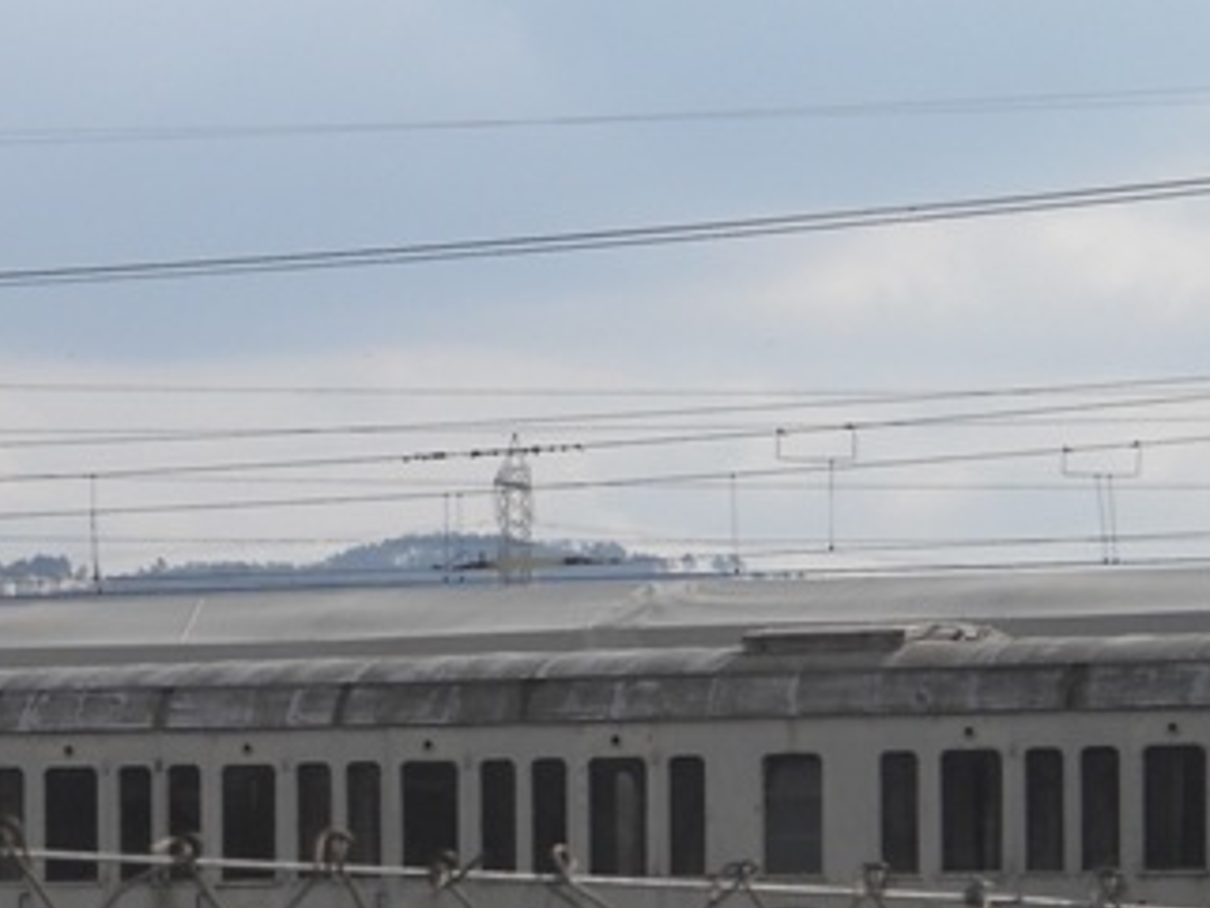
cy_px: 765
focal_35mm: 224
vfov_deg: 6.6
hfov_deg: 8.7
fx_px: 7833
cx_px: -283
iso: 64
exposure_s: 1/192
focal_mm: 14.9
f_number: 8.5
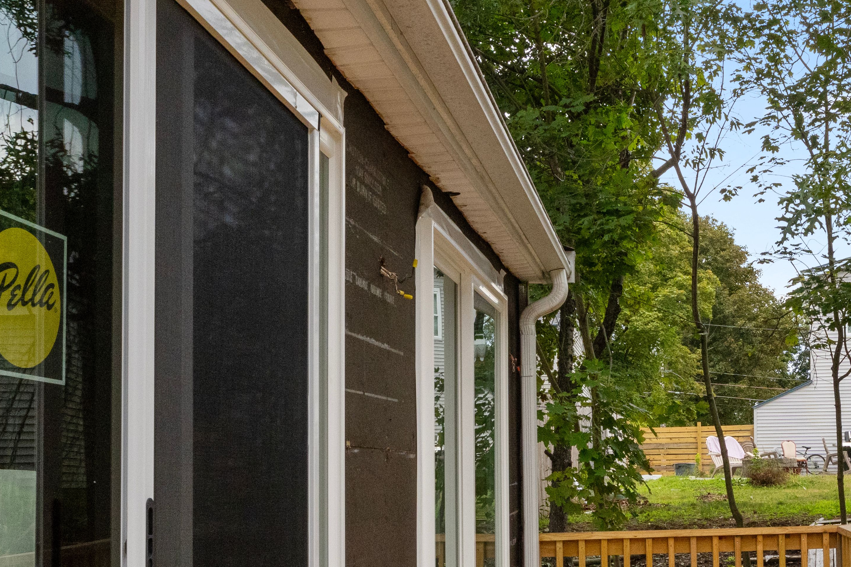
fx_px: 1157
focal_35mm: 49
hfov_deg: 38.5
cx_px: 708
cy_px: 441
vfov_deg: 27.1
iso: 1600
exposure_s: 1/640
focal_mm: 14.9
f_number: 11
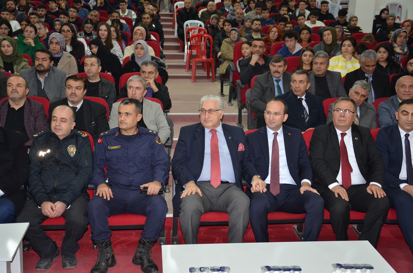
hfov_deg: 41.2
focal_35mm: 48
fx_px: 549
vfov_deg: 27.9
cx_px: 206
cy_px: 136
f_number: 4
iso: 800
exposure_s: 1/60
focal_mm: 32
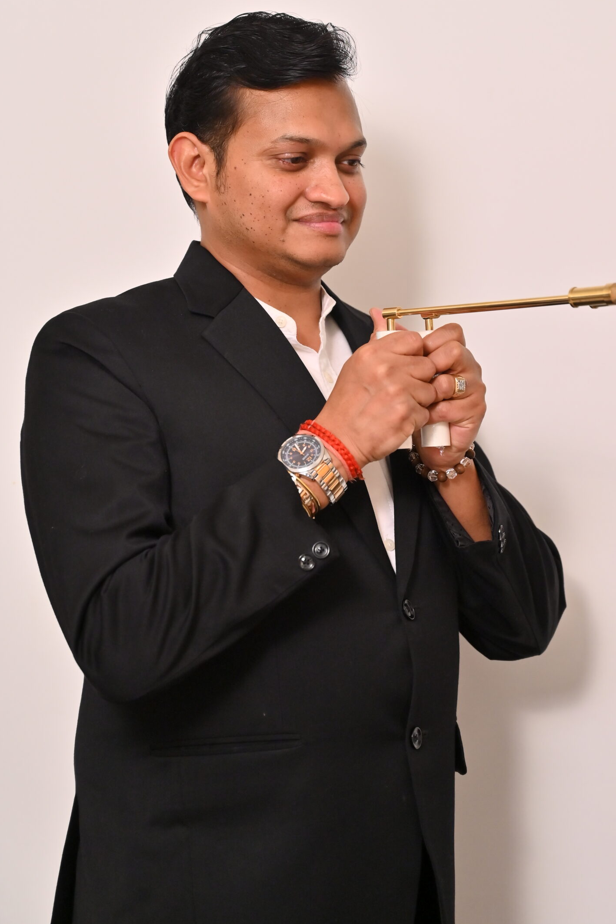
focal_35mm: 71
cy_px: 398
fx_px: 1822
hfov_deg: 19.2
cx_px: 367
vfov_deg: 28.4
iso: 640
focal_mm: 59
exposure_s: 1/250
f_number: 4
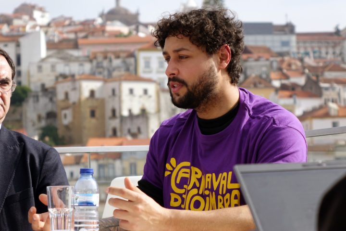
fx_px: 1297
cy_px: 116
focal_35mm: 135
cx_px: 173
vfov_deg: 10.2
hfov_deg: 15.2
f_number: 4
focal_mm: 49.44
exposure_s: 1/640
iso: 100
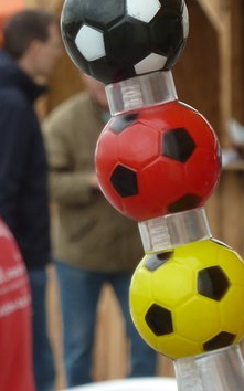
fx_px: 3525
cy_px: 135
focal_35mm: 331
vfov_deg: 6.3
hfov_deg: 4.0
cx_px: 174
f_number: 4.5
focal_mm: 25.9
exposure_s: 1/160
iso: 80
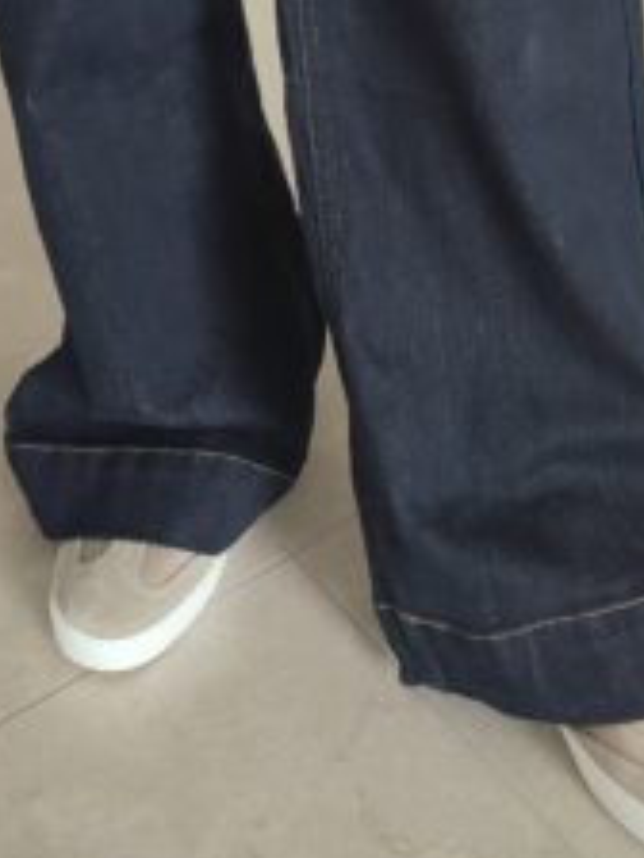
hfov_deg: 21.9
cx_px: 322
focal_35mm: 67
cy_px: -264
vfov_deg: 25.0
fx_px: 1662
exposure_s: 1/33
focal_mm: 6.04
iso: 127
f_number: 1.9
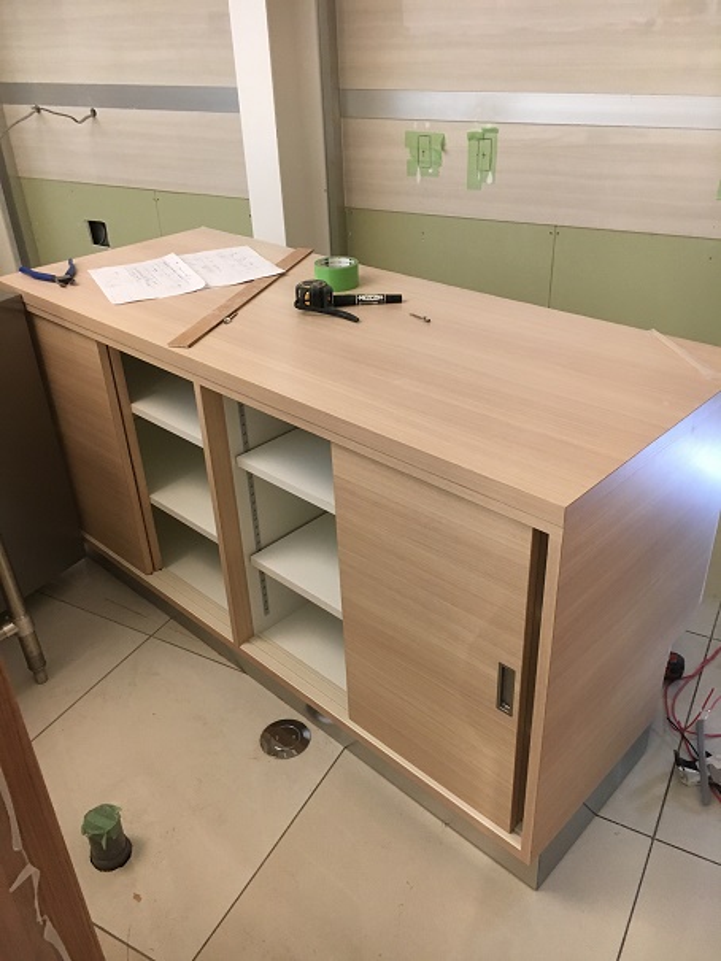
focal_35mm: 29
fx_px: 805
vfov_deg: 61.6
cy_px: 480
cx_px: 360
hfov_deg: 48.2
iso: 125
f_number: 2.2
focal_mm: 4.15
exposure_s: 1/30
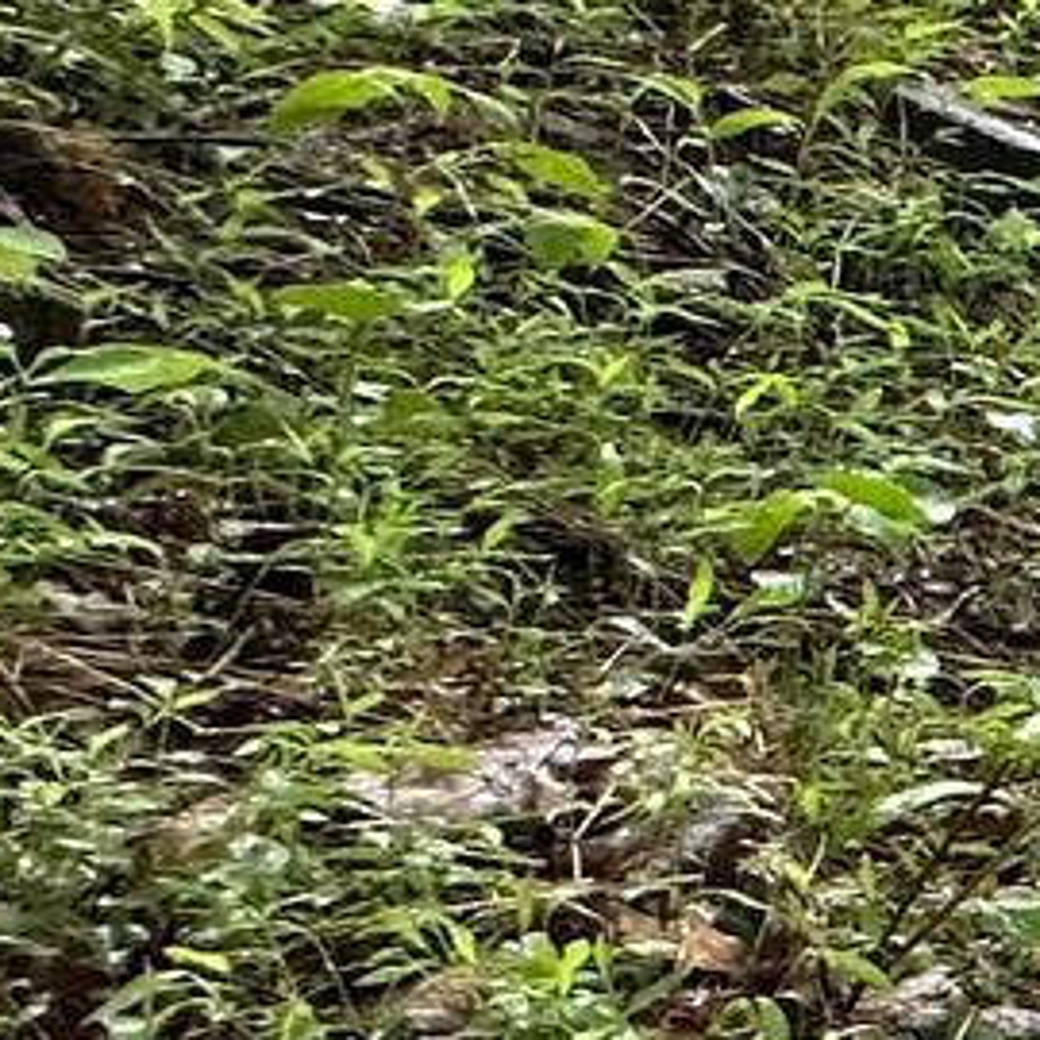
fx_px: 3195
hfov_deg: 8.9
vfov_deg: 18.5
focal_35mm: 94
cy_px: 428
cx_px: 3890
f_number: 2.2
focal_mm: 2.22
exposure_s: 1/99
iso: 160
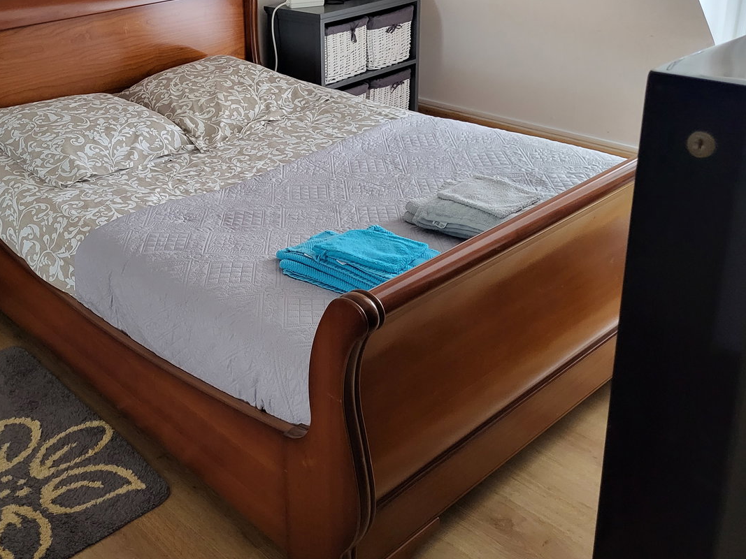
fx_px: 840
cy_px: 172
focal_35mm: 39
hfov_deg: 47.0
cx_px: 243
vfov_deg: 36.3
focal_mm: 5.4
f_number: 1.8
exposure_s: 1/50
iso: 640
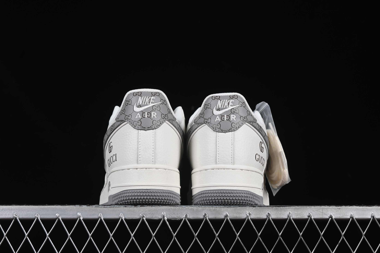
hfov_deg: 27.0
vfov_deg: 18.2
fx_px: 792
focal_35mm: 75
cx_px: 190
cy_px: 126
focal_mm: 50
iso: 160
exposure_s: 1/80
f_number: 8
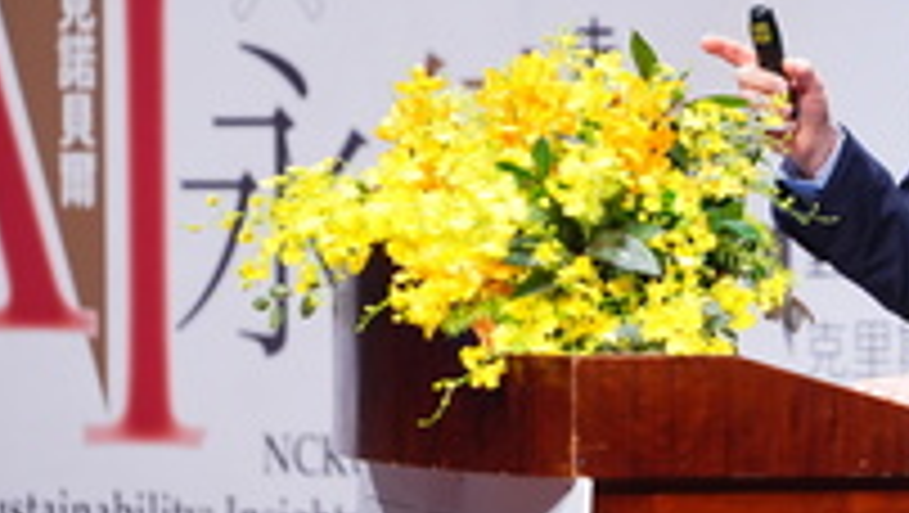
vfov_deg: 2.9
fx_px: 10011
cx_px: 639
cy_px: 79
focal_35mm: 415
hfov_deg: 5.2
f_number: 4
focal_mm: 200
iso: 1250
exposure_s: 1/160
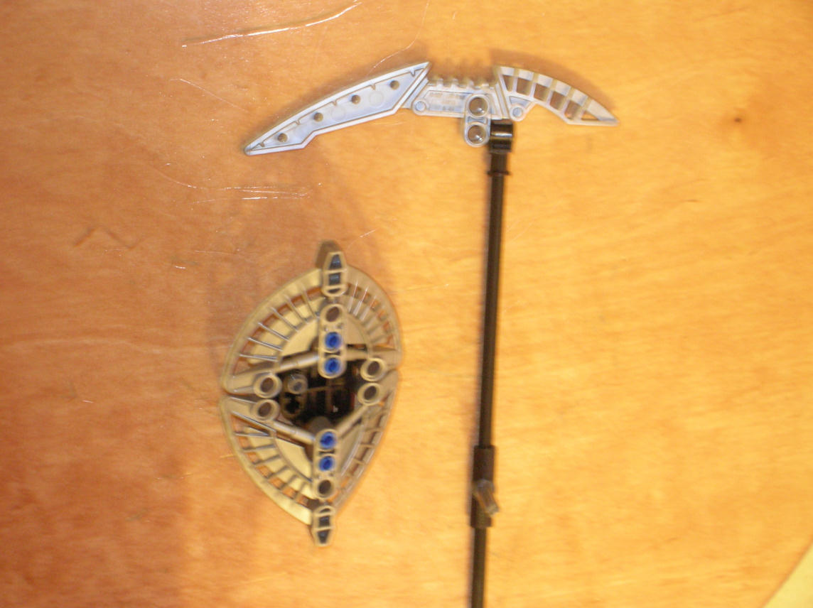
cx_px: 406
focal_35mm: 102
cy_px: 304
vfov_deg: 14.5
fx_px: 2394
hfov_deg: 19.3
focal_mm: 17.1
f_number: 4.9
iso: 200
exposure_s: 1/2
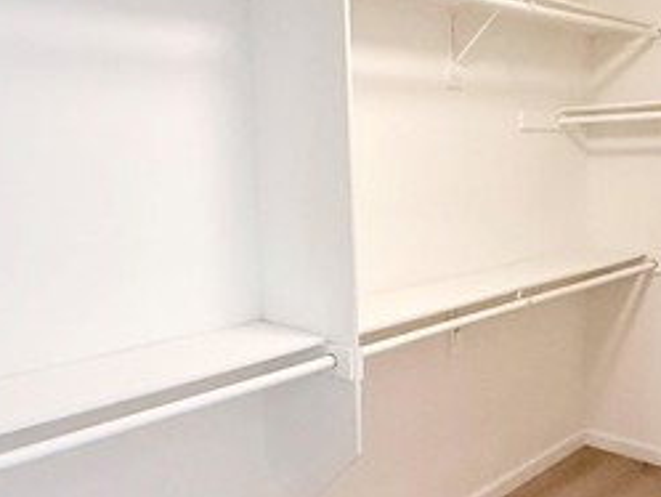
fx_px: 688
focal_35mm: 36
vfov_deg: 39.7
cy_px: 245
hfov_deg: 51.3
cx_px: 311
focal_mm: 2.22
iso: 500
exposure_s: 1/60
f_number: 2.2
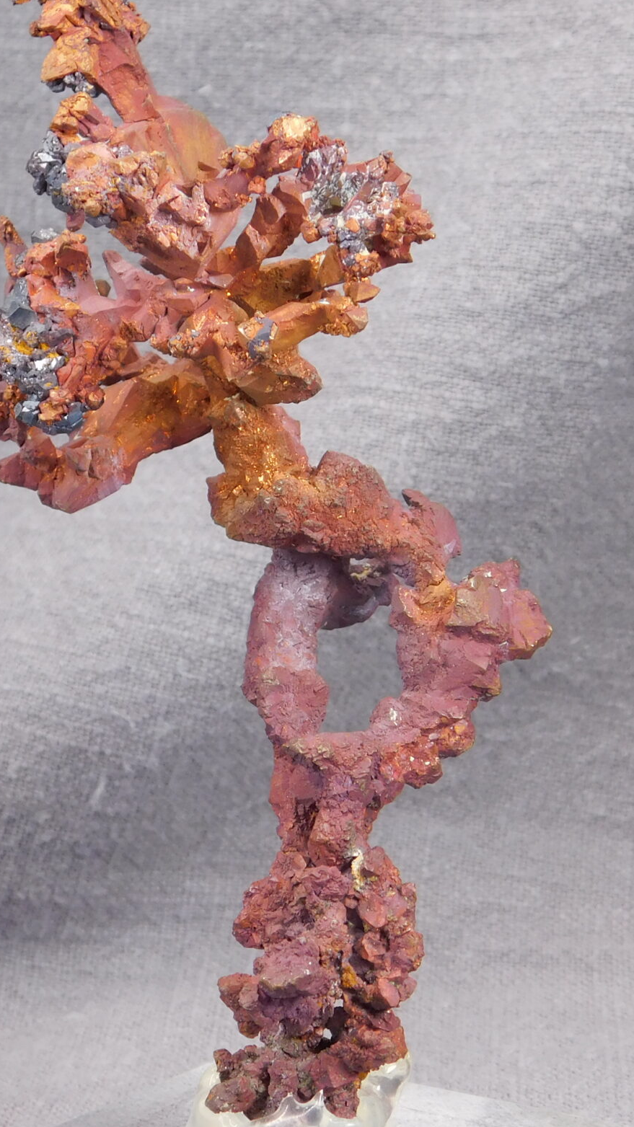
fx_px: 2720
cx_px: 292
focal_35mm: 91
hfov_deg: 13.3
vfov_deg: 23.4
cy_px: 604
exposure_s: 1/50
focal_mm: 9
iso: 125
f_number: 3.8
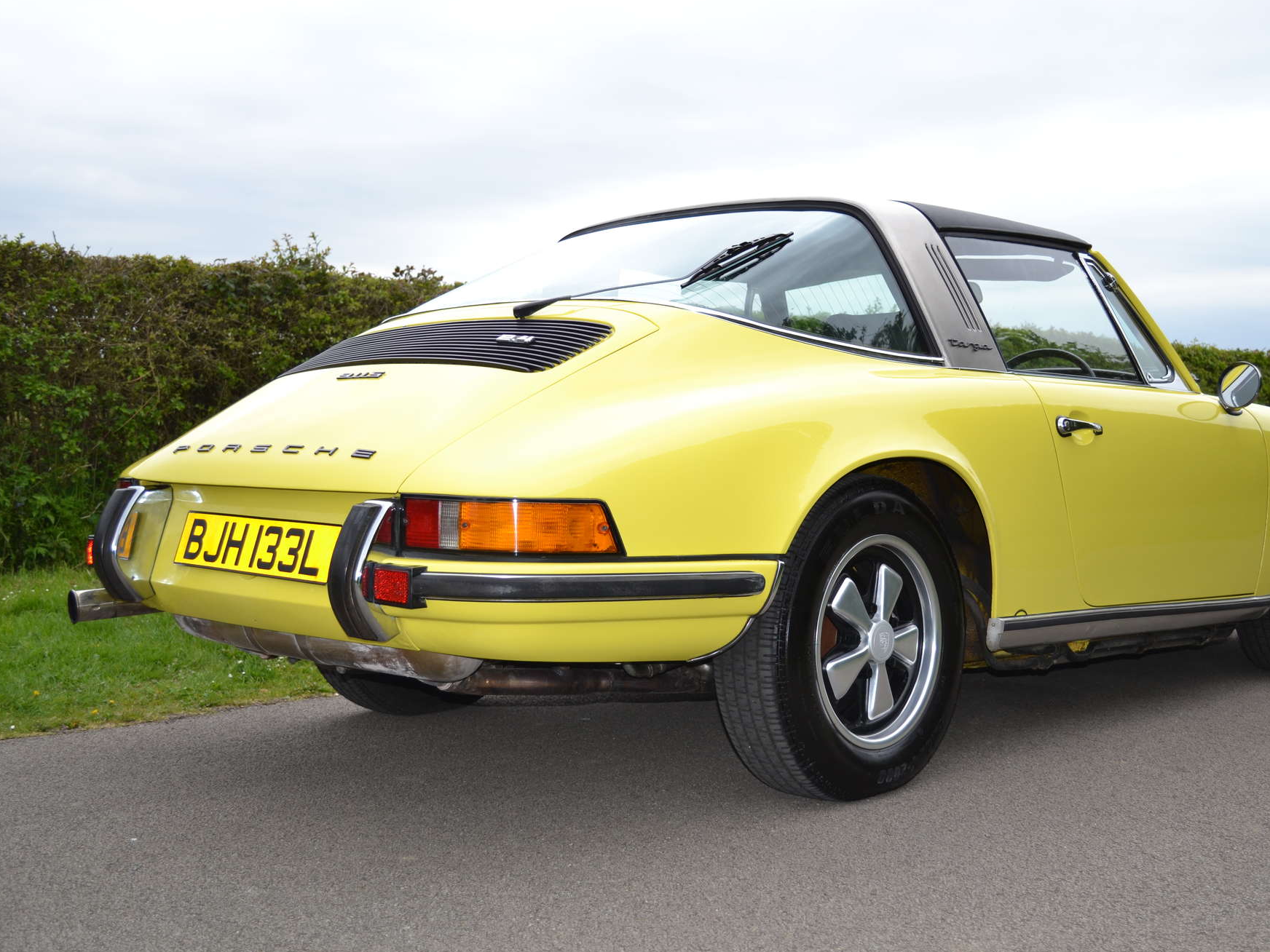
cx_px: 723
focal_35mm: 43
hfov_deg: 43.7
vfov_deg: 33.6
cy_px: 474
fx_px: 1578
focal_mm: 26
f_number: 4.2
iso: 140
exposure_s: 1/125
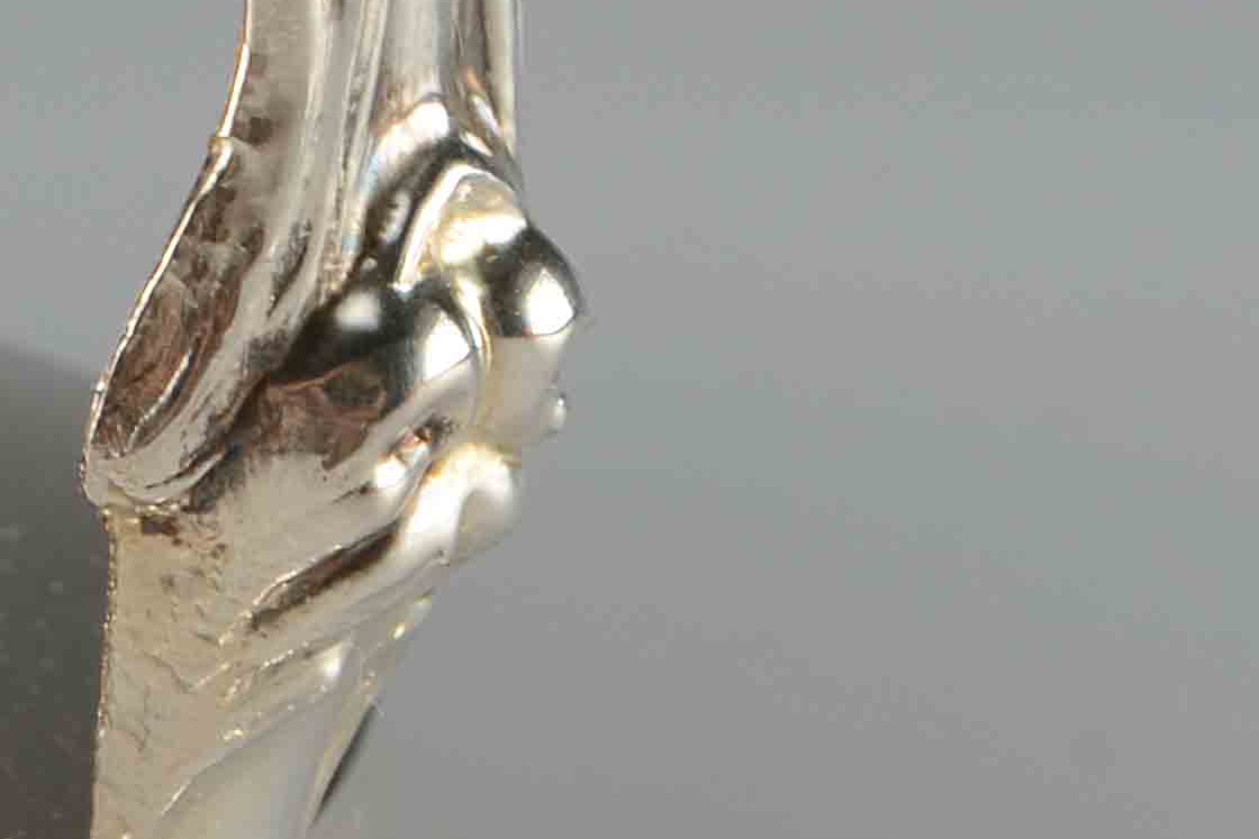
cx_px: -36
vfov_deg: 3.8
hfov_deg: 5.7
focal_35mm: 362
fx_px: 12668
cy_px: 47
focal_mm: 55
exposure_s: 1/80
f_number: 14
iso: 100
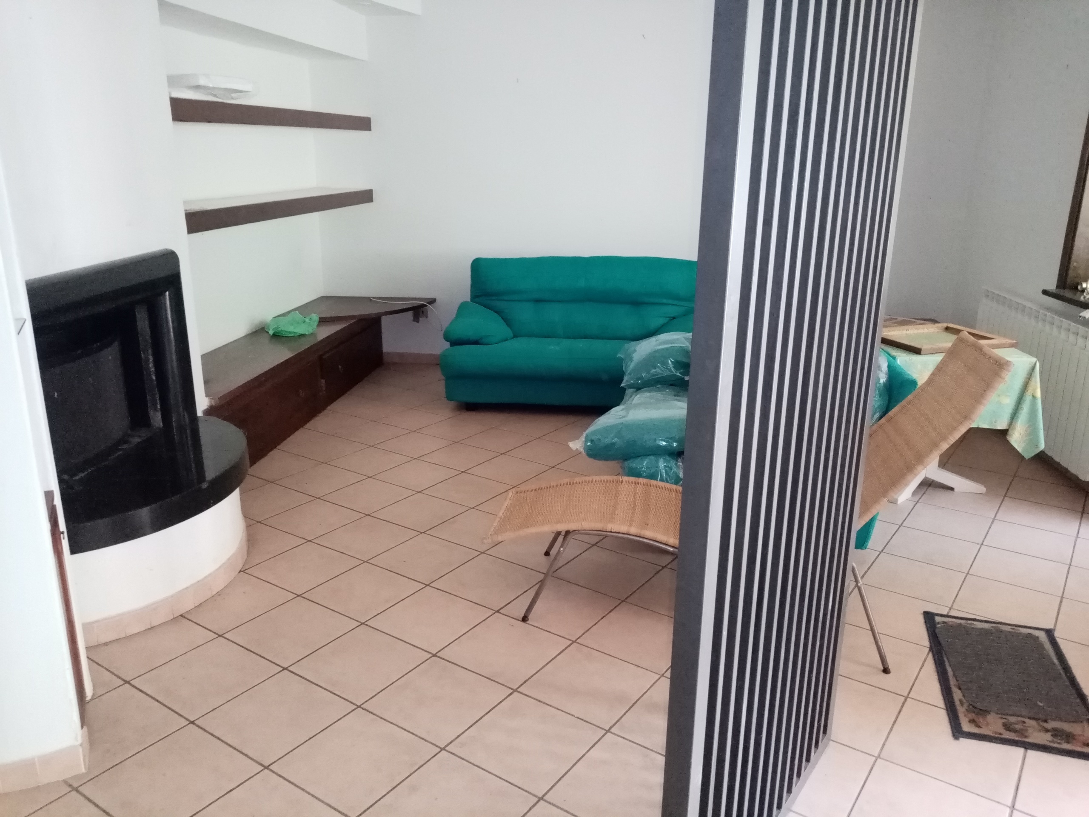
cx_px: 544
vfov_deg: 53.1
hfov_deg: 67.3
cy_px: 408
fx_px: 818
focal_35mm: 26
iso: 962
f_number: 1.8
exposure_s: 1/20
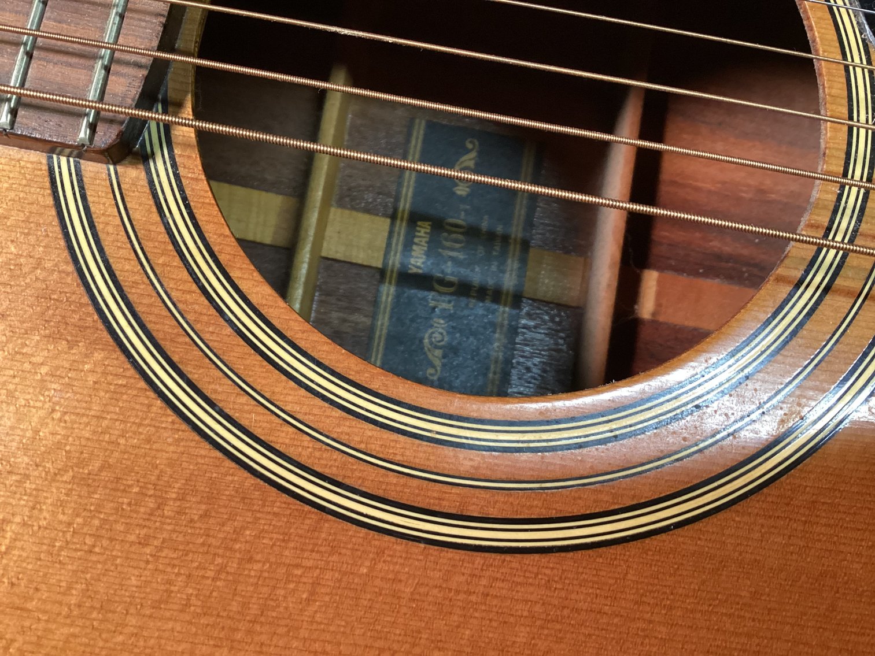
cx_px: 438
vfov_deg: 45.4
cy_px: 328
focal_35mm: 31
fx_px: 784
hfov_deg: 58.3
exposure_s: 1/40
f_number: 2.4
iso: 250
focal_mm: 3.3
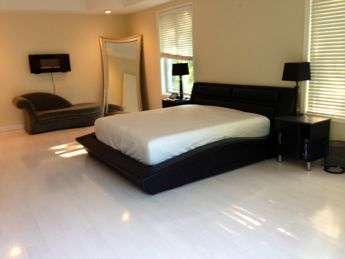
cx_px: 172
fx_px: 329
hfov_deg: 55.4
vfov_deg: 42.9
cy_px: 130
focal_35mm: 33
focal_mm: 4.13
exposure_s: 1/20
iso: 64
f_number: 2.4
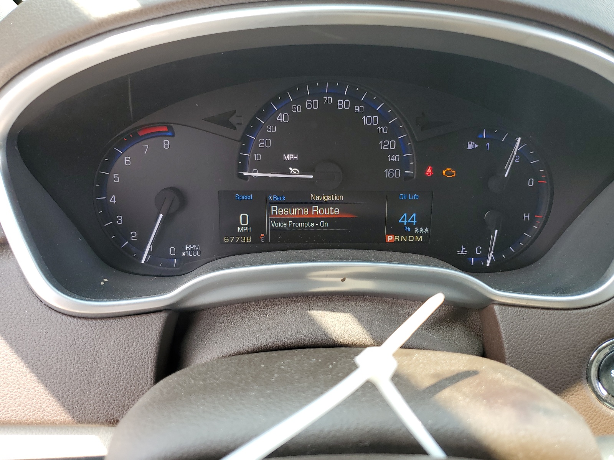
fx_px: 461
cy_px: 230
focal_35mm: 26
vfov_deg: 53.1
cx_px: 307
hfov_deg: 67.3
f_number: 1.5
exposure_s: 1/192
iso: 50
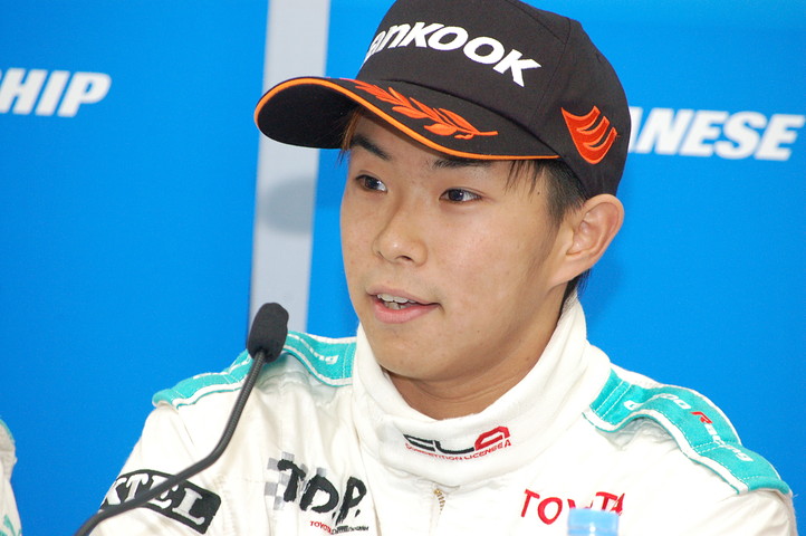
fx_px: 5872
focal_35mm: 262
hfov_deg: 7.9
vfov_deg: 5.2
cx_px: 403
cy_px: 268
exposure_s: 1/60
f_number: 8
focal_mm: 175
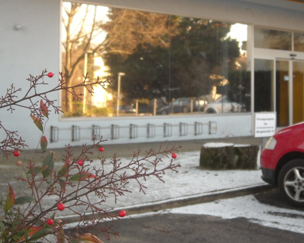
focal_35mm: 66
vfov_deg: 23.1
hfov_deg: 28.7
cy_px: 81
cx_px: 142
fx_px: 594
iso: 64
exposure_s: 1/96
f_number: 3.1
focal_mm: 7.1
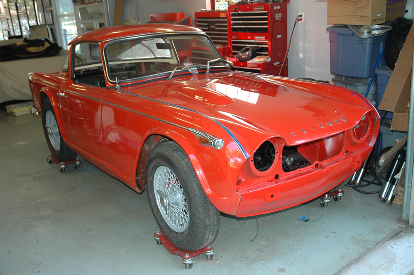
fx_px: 431
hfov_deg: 51.3
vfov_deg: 35.4
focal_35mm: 38
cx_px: 207
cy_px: 138
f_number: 3.8
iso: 500
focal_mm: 25
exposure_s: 1/100
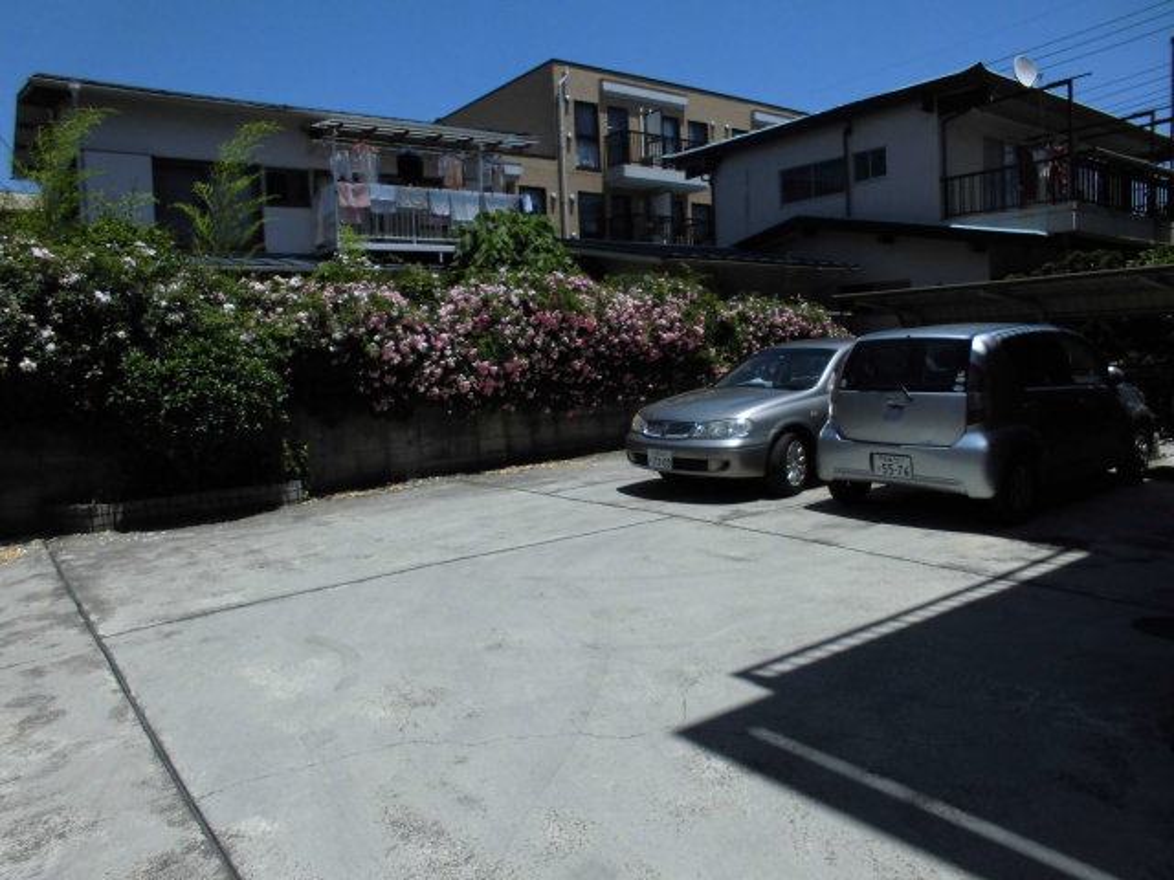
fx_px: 882
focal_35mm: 26
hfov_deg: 67.3
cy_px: 440
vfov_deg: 53.1
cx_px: 587
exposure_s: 1/1000
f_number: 3.5
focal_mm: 4.6
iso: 100
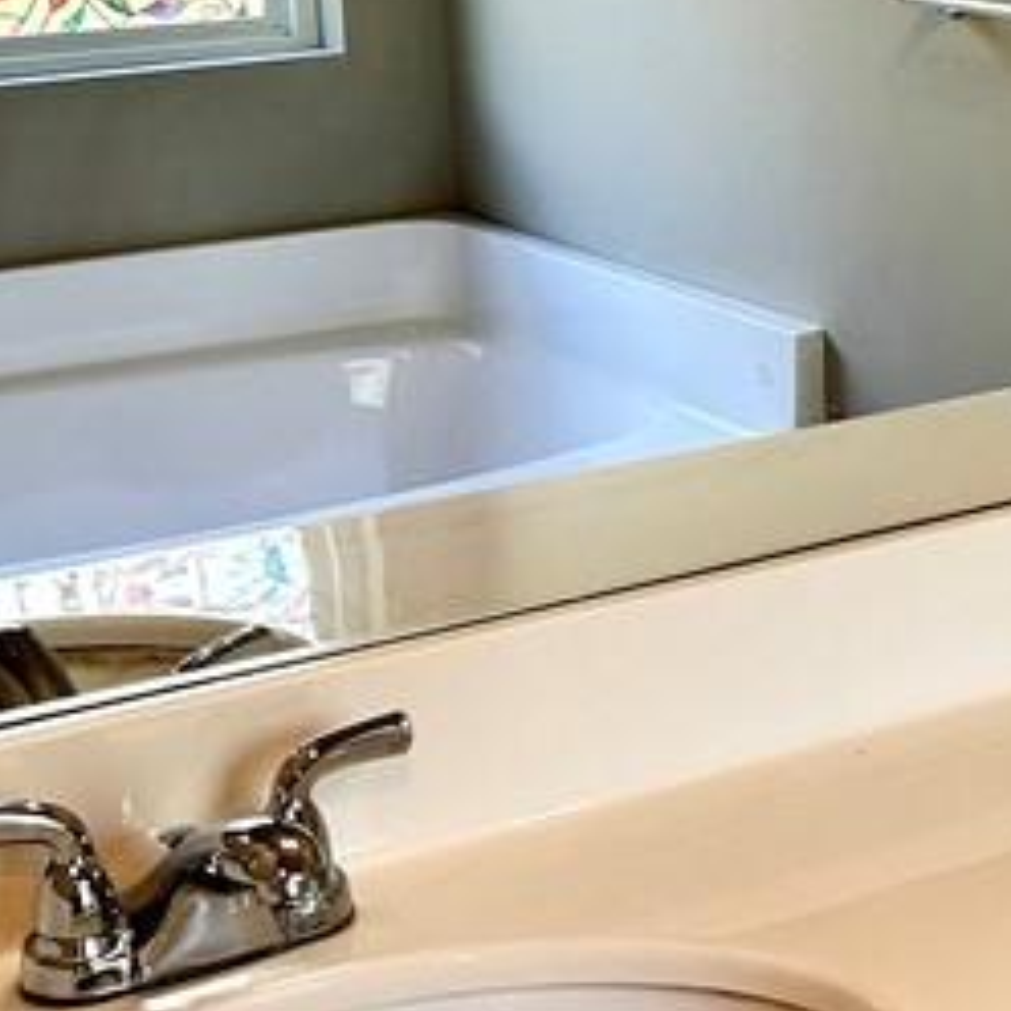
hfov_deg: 17.7
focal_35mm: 95
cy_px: 167
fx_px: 3139
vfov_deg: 18.1
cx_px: 1101
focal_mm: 5.7
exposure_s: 1/120
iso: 80
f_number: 1.5
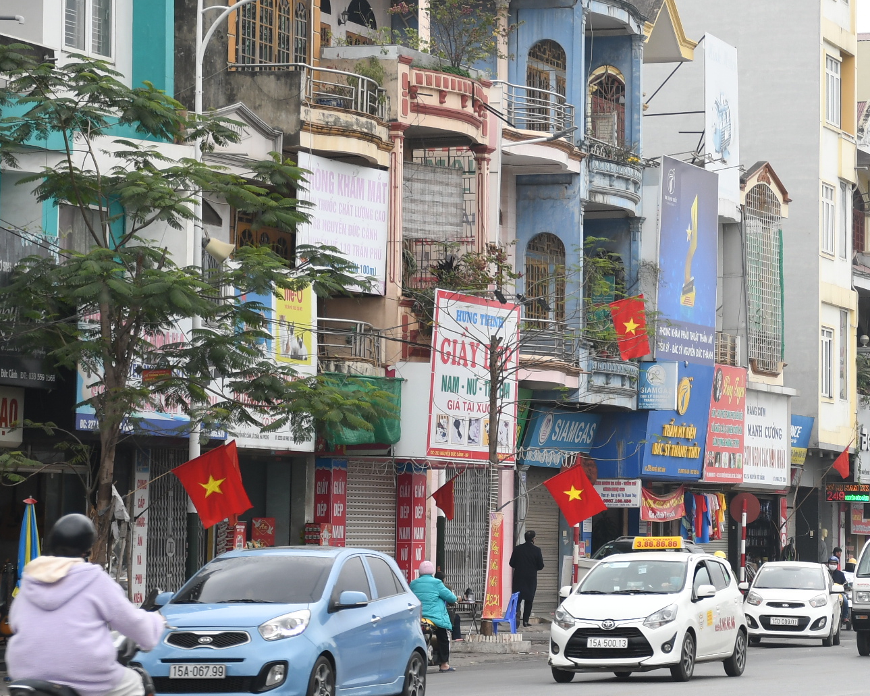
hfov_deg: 12.5
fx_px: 3913
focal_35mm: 152
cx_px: 923
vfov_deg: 10.1
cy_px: 199
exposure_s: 1/200
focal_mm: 50
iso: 200
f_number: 6.3
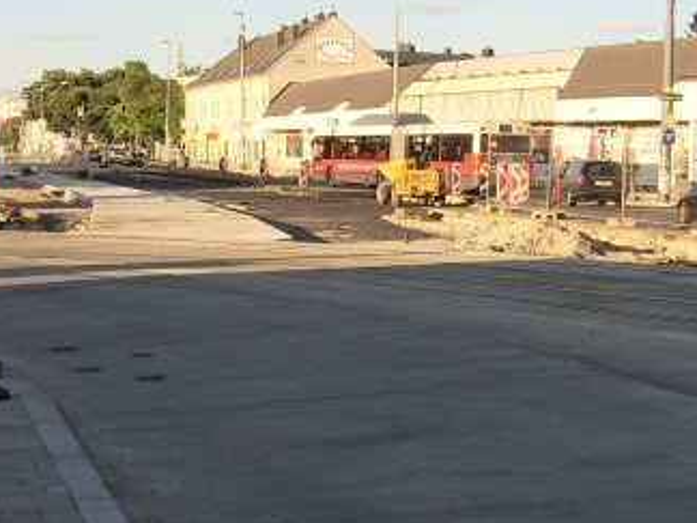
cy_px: 256
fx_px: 1510
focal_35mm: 75
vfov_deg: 19.6
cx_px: 254
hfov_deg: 25.9
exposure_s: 1/250
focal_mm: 7.8
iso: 50
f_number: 6.4
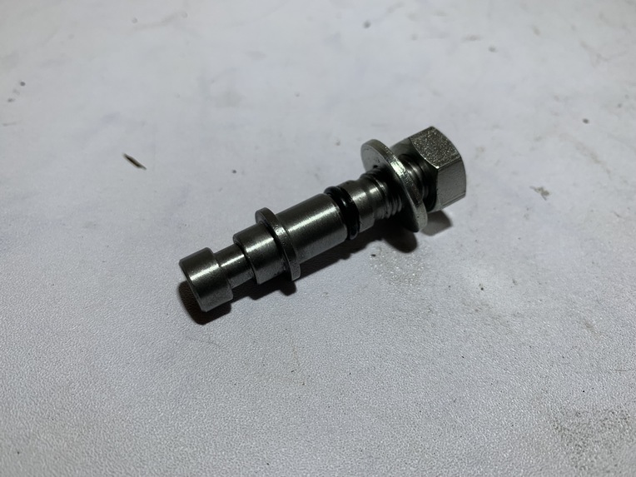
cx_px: 318
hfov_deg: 67.3
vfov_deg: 53.1
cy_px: 238
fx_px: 478
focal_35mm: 26
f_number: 1.8
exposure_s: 1/165
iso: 25
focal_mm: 4.25
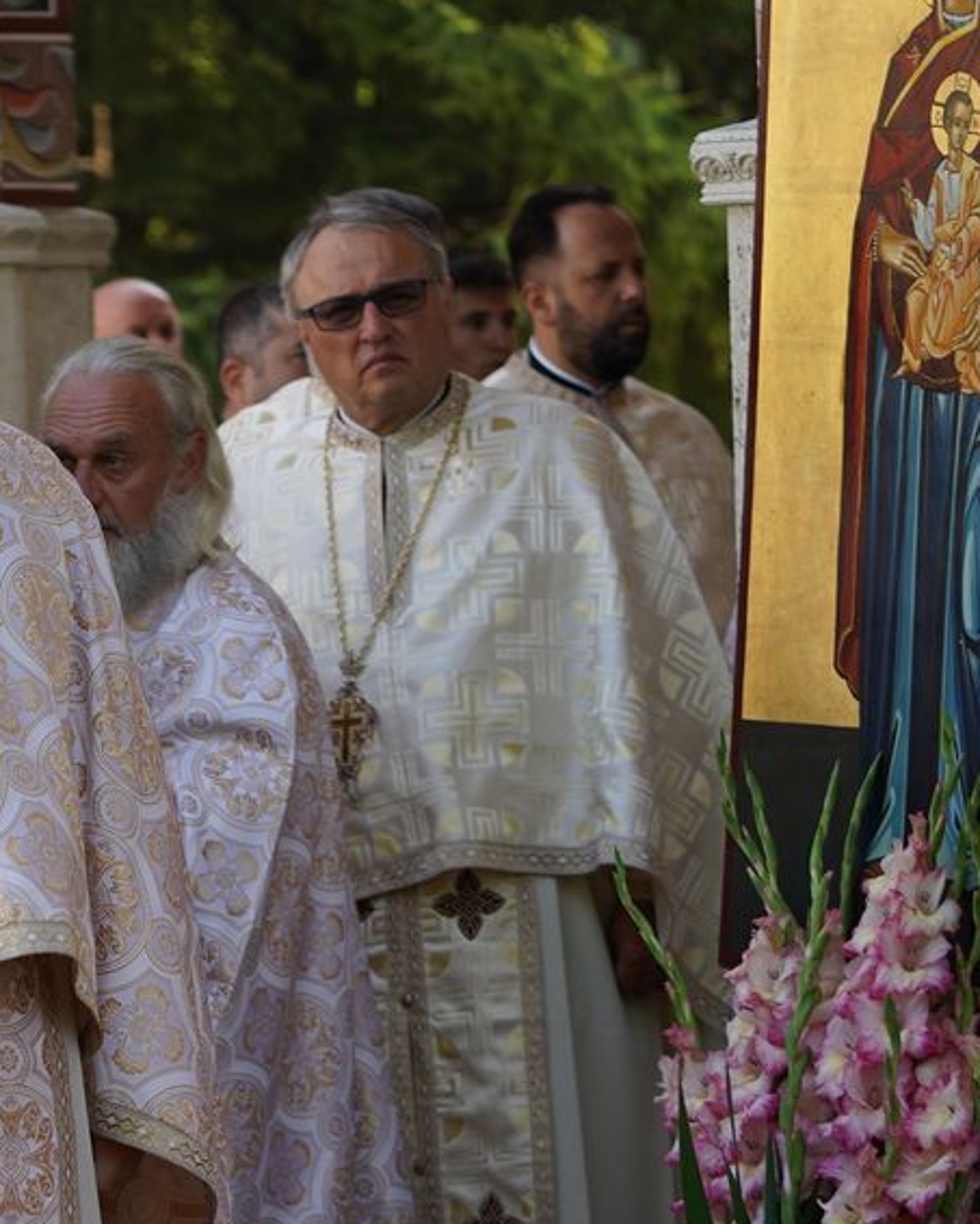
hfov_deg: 8.1
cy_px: 952
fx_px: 6814
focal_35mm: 188
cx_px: -452
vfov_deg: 10.2
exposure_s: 1/640
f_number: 2.8
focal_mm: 70
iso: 160
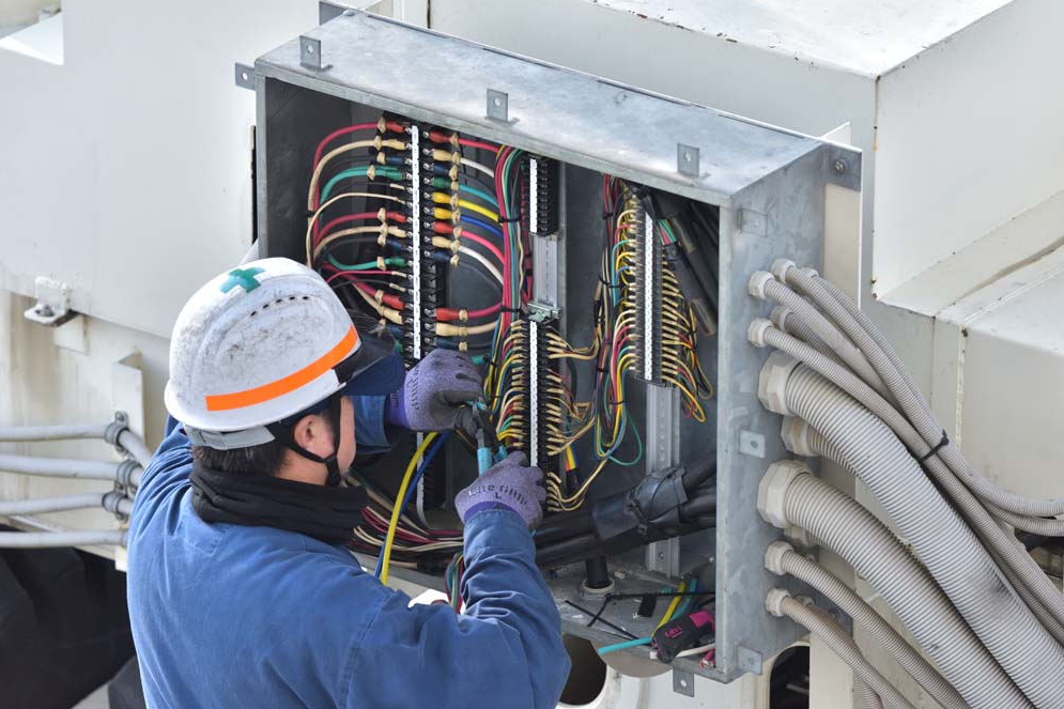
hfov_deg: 6.8
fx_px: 8894
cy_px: 354
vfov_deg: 4.6
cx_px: 531
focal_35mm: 301
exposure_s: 1/1250
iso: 800
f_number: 5.6
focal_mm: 300
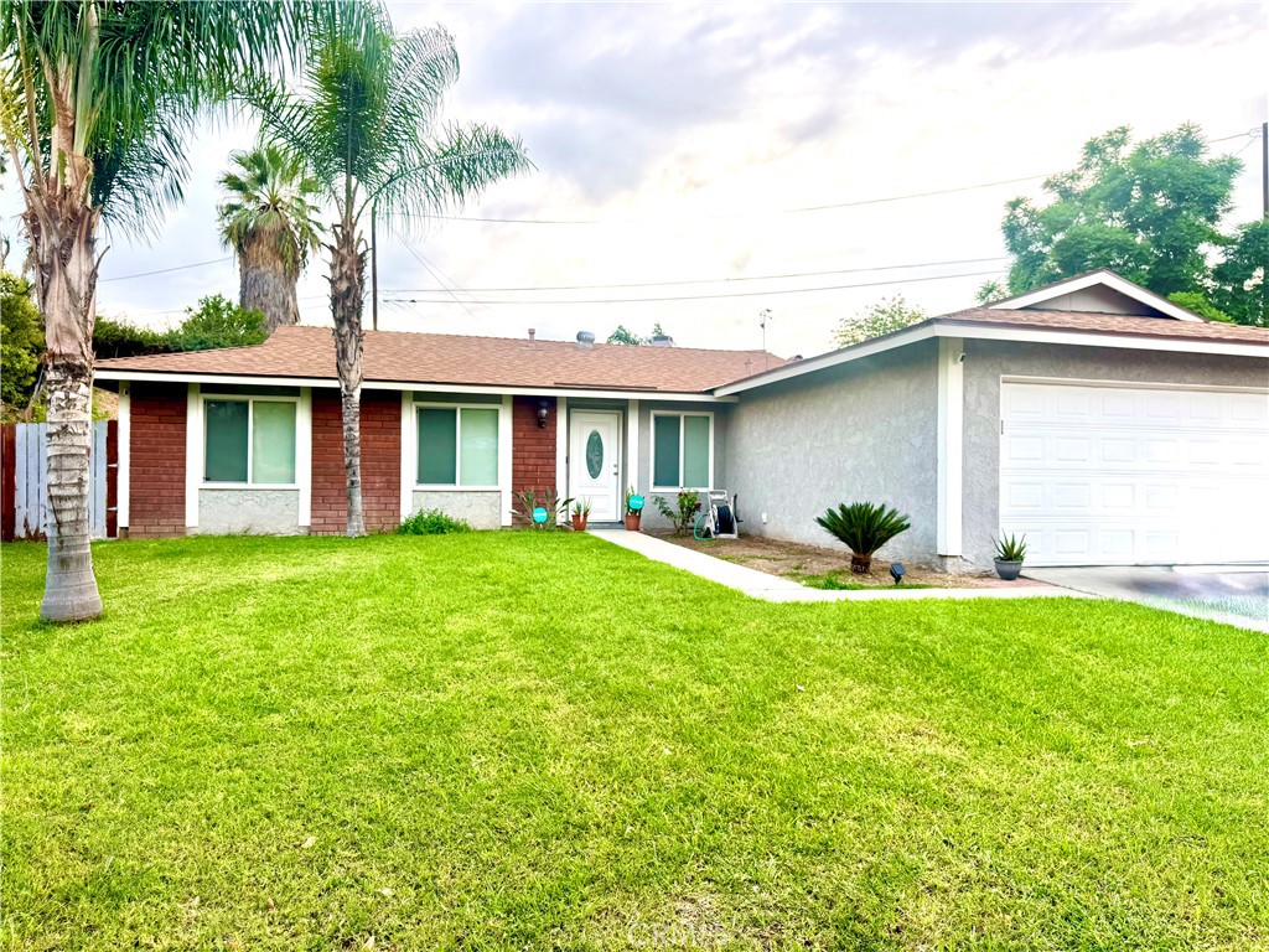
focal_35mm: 24
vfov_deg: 56.8
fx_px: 880
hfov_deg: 71.6
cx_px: 634
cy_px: 476
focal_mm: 6.76
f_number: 1.78
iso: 80
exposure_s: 1/186
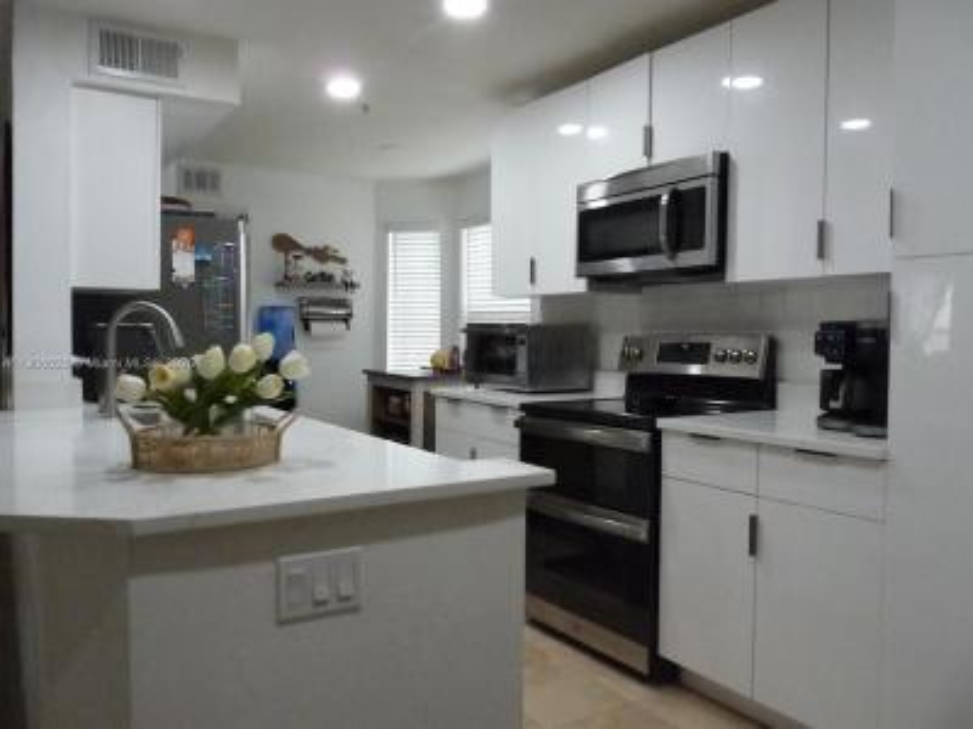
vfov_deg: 51.4
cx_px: 486
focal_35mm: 27
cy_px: 364
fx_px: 759
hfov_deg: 65.3
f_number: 4
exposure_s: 1/160
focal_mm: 4.8
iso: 1600
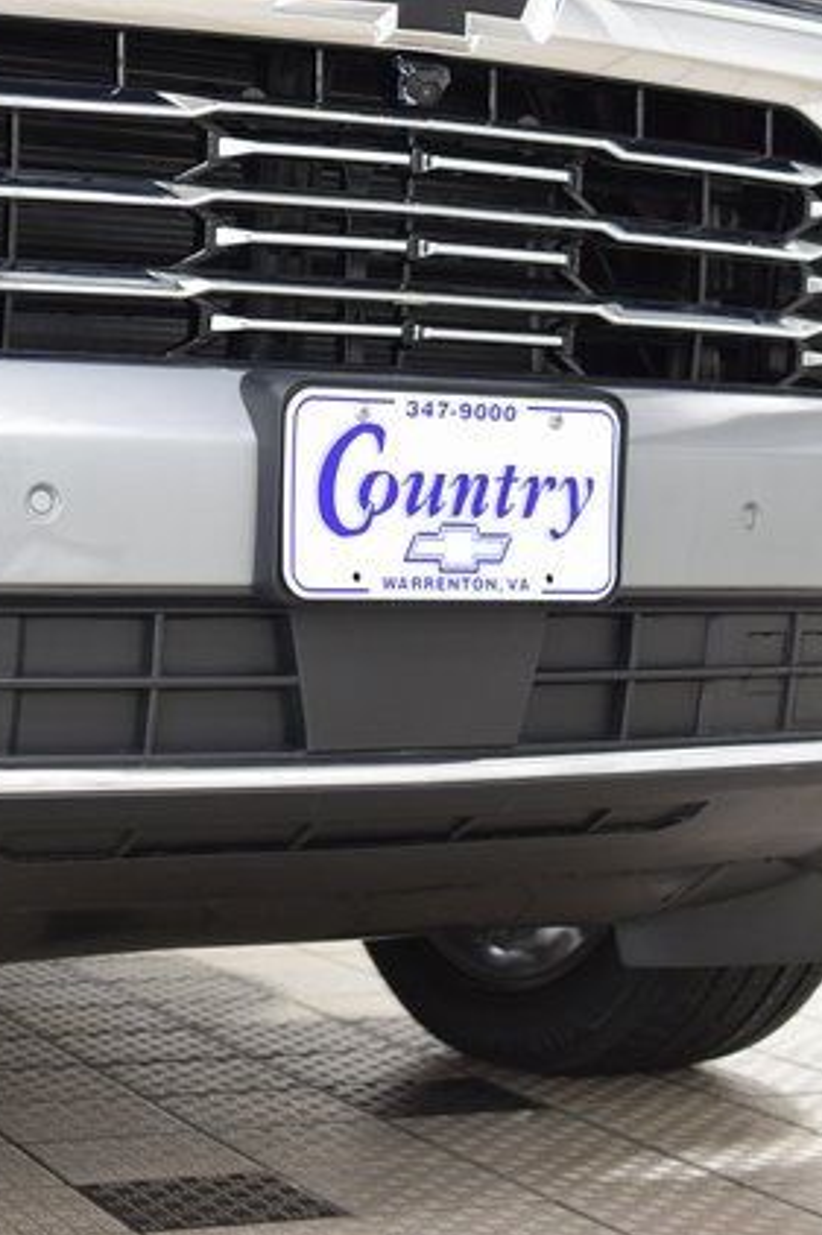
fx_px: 2811
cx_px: 190
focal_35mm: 82
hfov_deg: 16.5
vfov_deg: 24.8
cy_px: 622
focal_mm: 36
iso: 1600
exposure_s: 1/60
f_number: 3.5
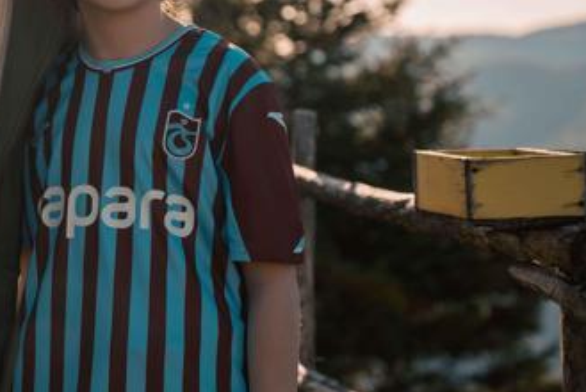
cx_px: 16
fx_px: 2004
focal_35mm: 123
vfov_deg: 11.1
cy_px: 73
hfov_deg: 16.3
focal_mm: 54
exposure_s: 1/1600
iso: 125
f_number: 2.8
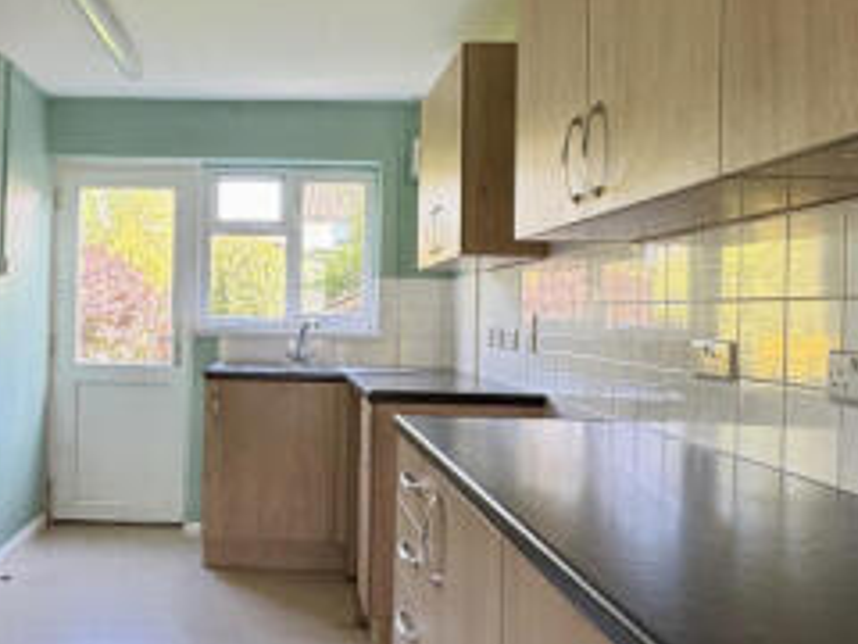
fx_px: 843
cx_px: 270
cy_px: 309
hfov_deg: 52.7
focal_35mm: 34
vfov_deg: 41.8
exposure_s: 1/60
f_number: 2.2
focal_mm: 2.22
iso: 250
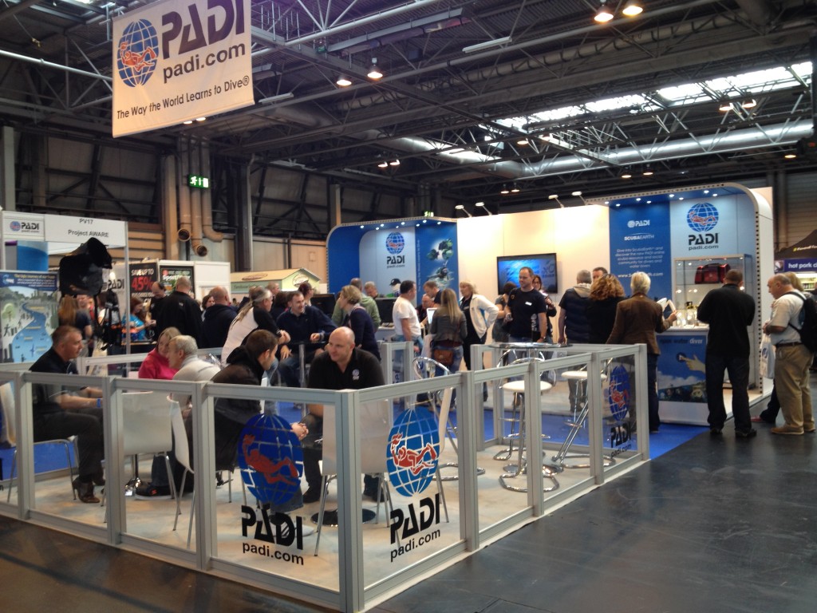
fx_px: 826
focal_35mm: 35
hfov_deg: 52.6
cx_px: 408
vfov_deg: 40.7
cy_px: 306
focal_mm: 4.28
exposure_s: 1/30
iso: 64
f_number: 2.4
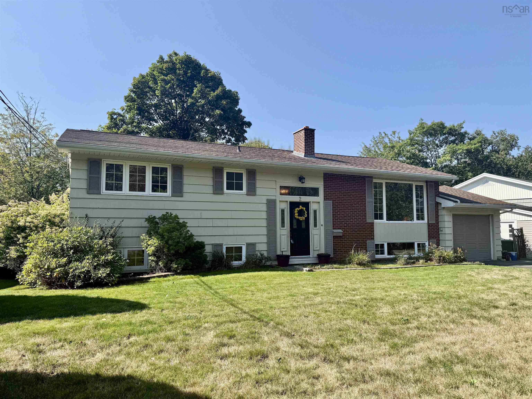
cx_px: 266
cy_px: 200
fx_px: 369
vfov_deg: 56.8
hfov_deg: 71.6
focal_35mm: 24
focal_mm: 6.76
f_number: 1.78
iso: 80
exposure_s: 1/2907
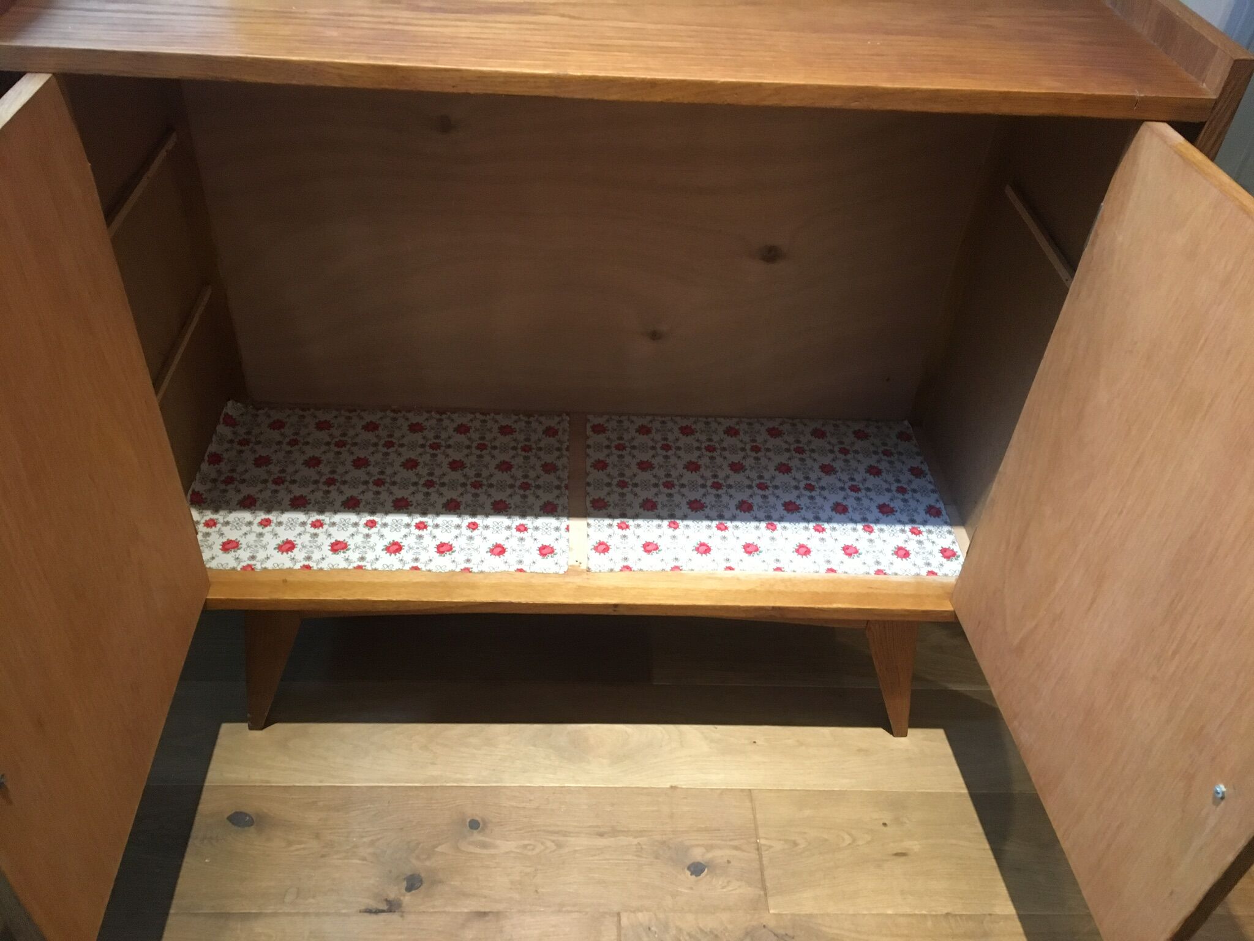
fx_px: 1051
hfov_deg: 61.7
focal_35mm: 29
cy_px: 470
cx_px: 627
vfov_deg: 48.2
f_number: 2.2
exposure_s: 1/20
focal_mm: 4.15
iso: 200
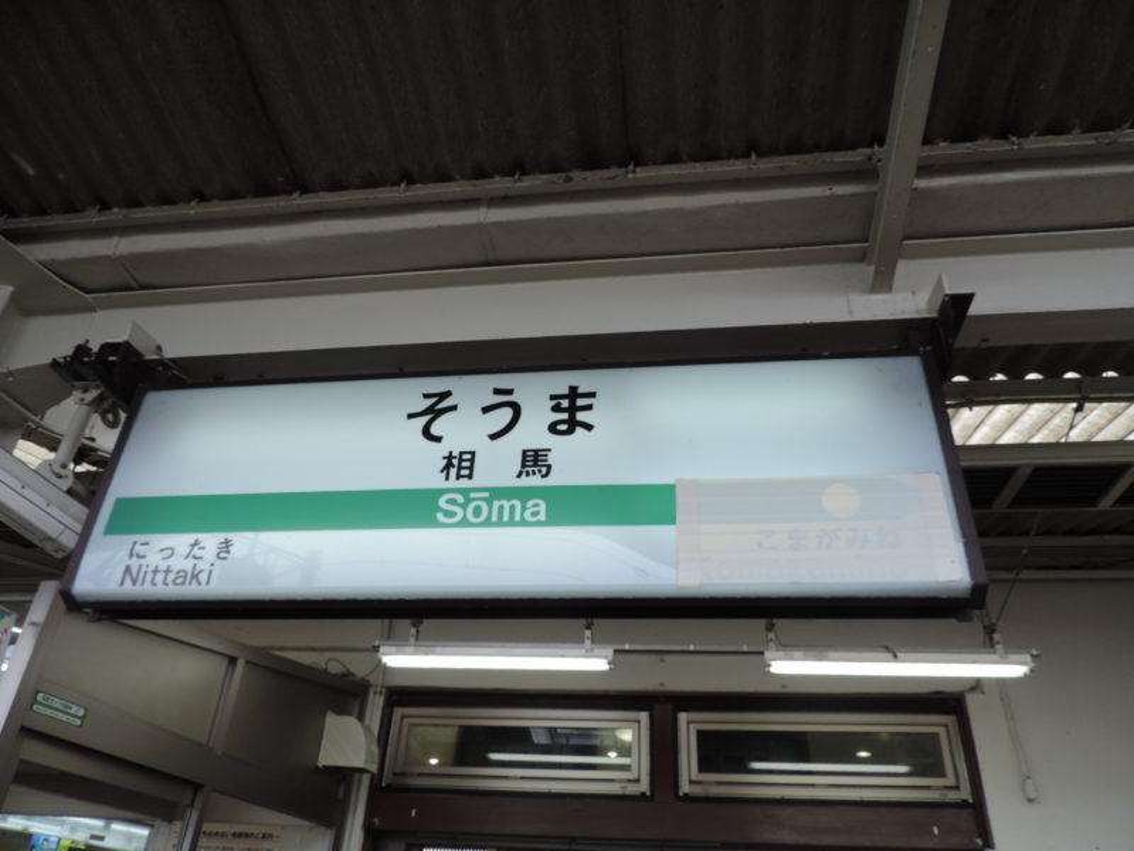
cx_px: 567
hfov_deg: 71.6
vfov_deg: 56.8
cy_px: 426
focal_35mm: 24
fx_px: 786
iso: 80
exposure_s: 1/160
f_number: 3
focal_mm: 4.3
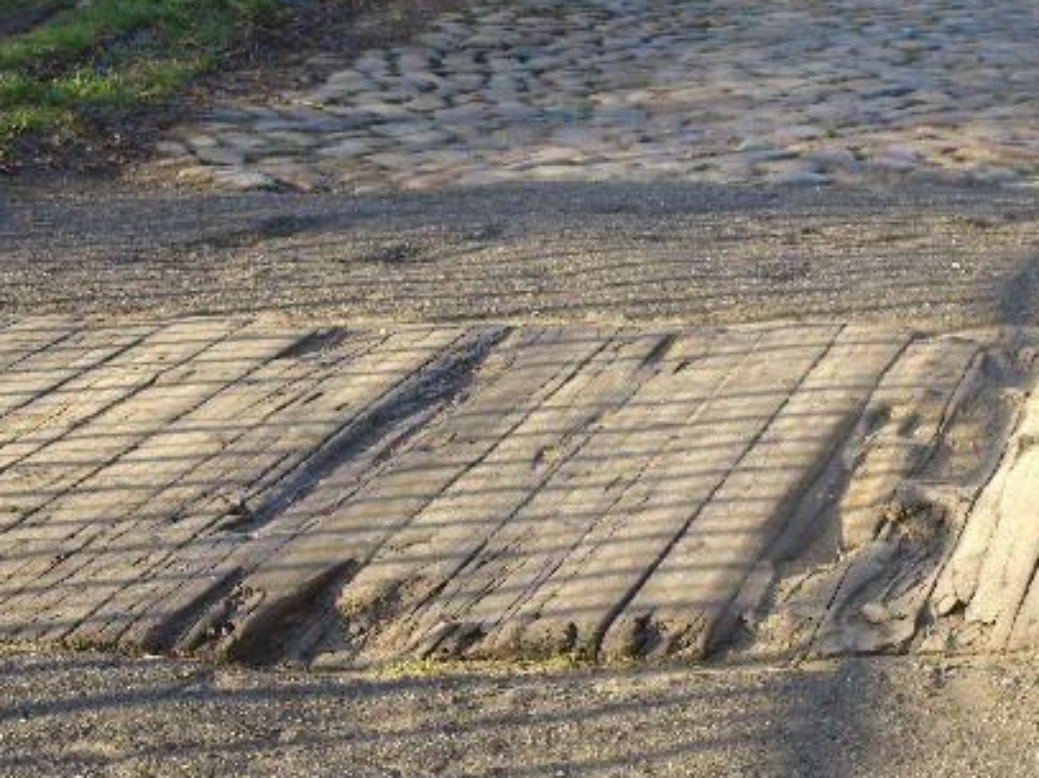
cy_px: 483
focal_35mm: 136
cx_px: 655
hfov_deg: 14.5
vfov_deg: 10.9
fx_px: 4081
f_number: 4.8
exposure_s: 1/80
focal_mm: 19.7
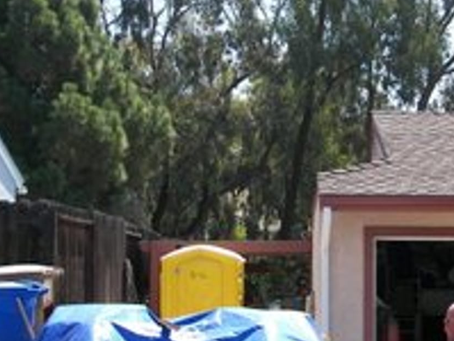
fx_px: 1391
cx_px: 324
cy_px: 160
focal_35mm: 106
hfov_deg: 18.5
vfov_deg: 14.0
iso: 50
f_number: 2.8
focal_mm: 10.9
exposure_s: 1/400
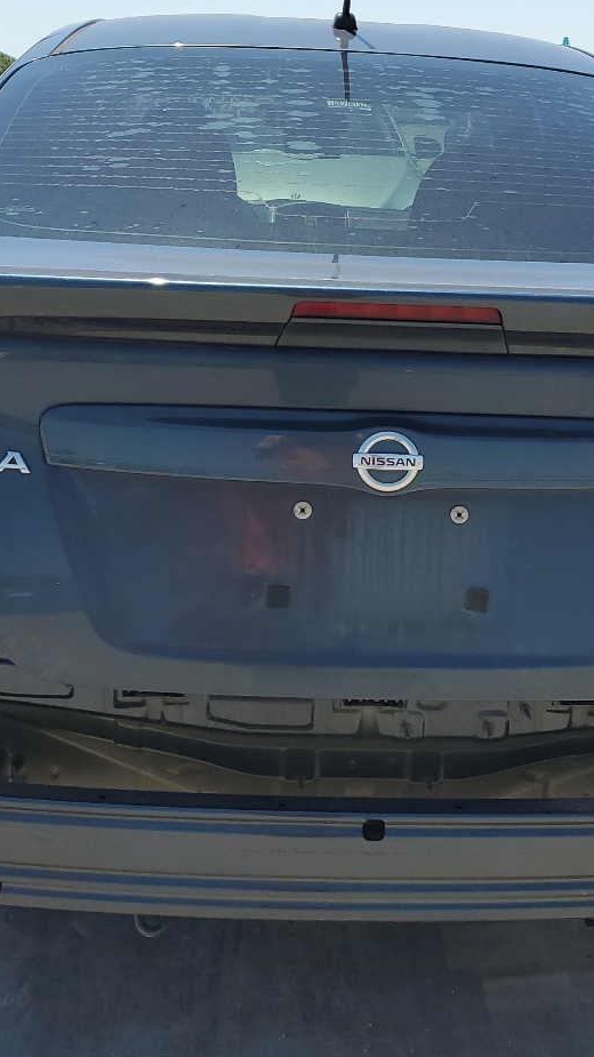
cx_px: 334
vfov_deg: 42.1
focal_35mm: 49
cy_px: 510
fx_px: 1373
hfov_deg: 24.4
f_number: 1.5
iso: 50
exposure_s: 1/2500
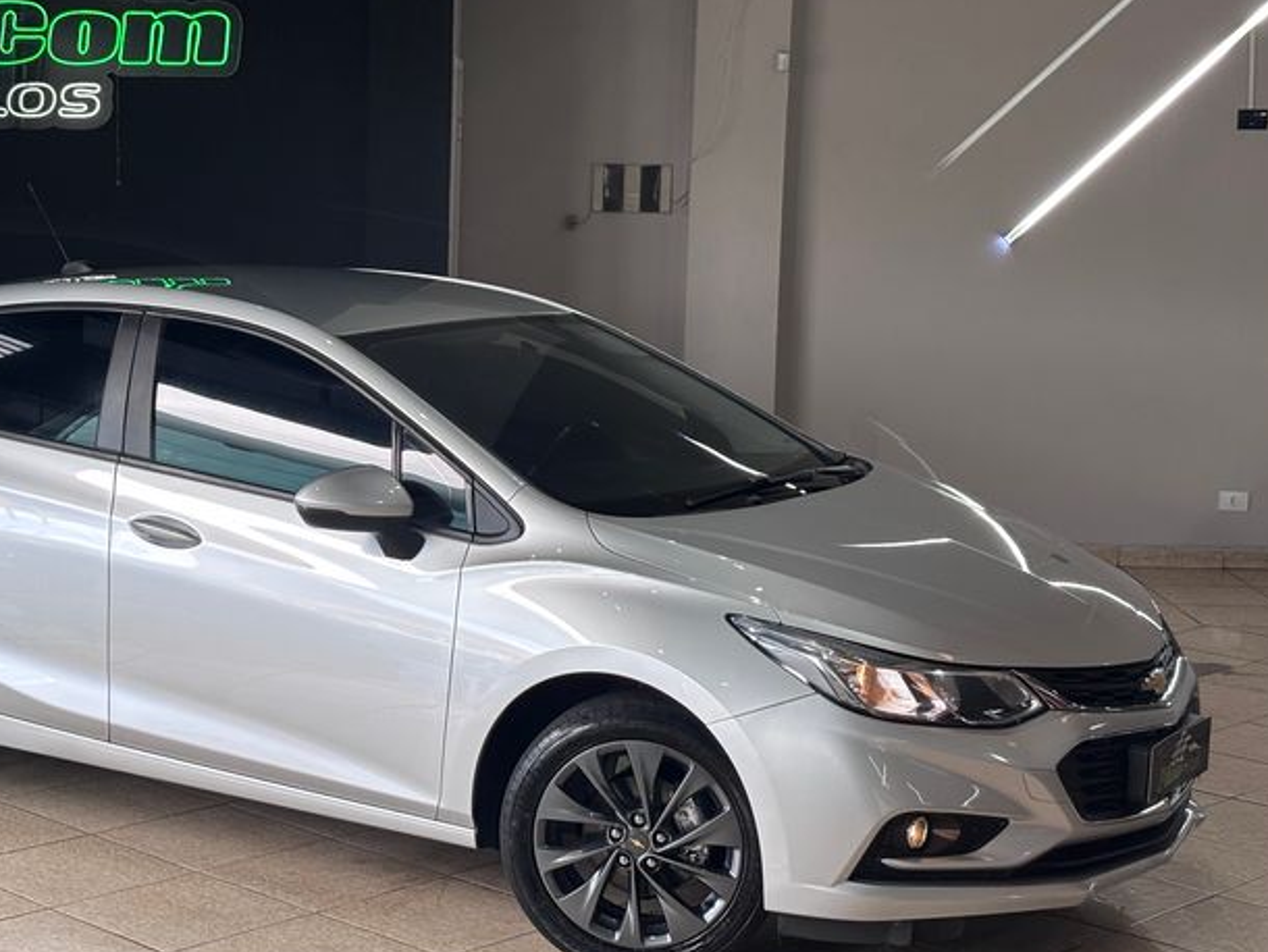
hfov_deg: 28.0
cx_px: 443
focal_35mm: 69
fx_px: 2528
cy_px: 441
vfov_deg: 21.3
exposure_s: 1/120
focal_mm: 5.96
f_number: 1.6
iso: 64
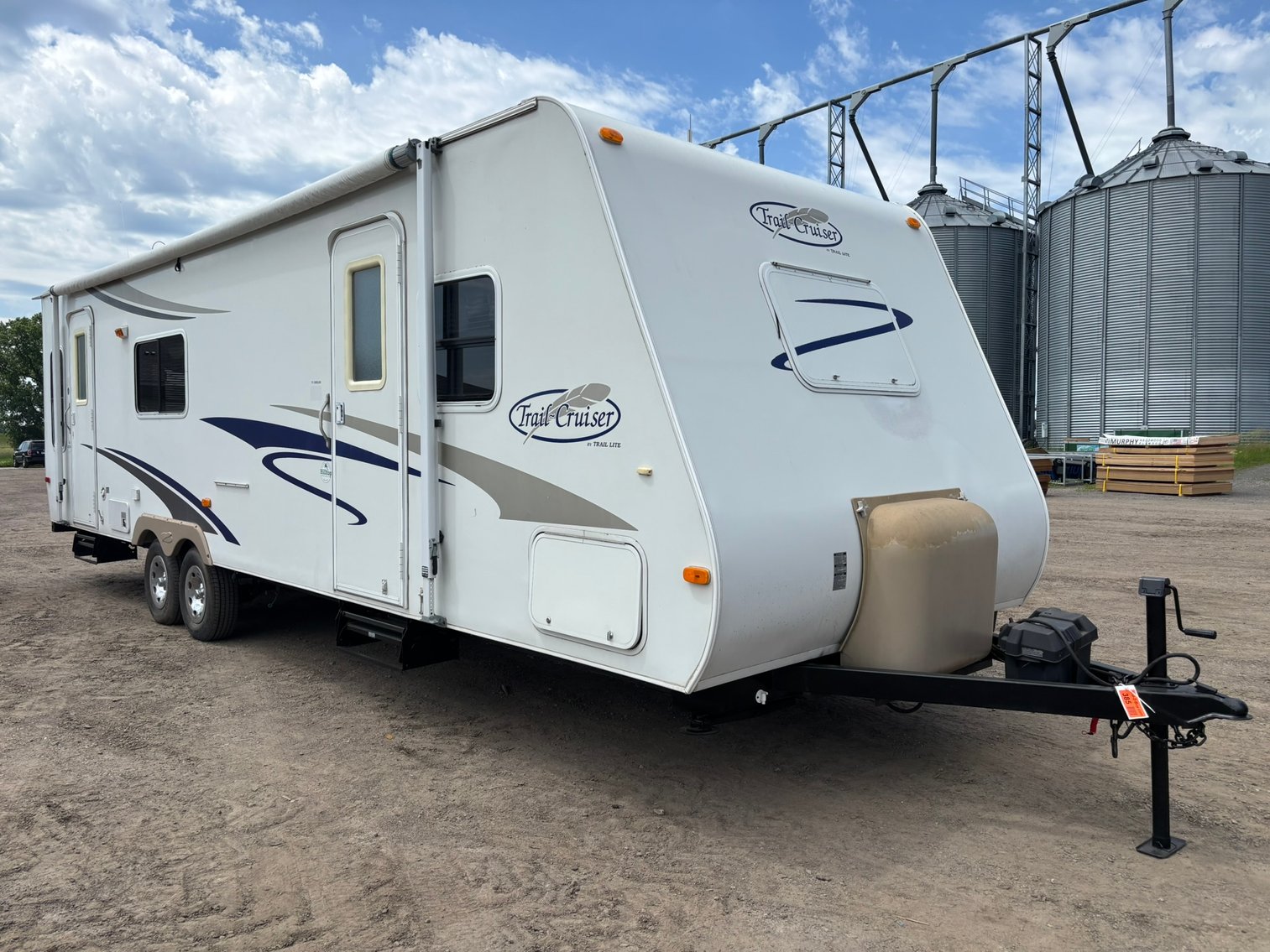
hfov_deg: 67.3
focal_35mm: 26
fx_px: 954
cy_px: 476
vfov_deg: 53.1
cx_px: 635
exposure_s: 1/4425
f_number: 1.6
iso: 50
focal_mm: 5.96
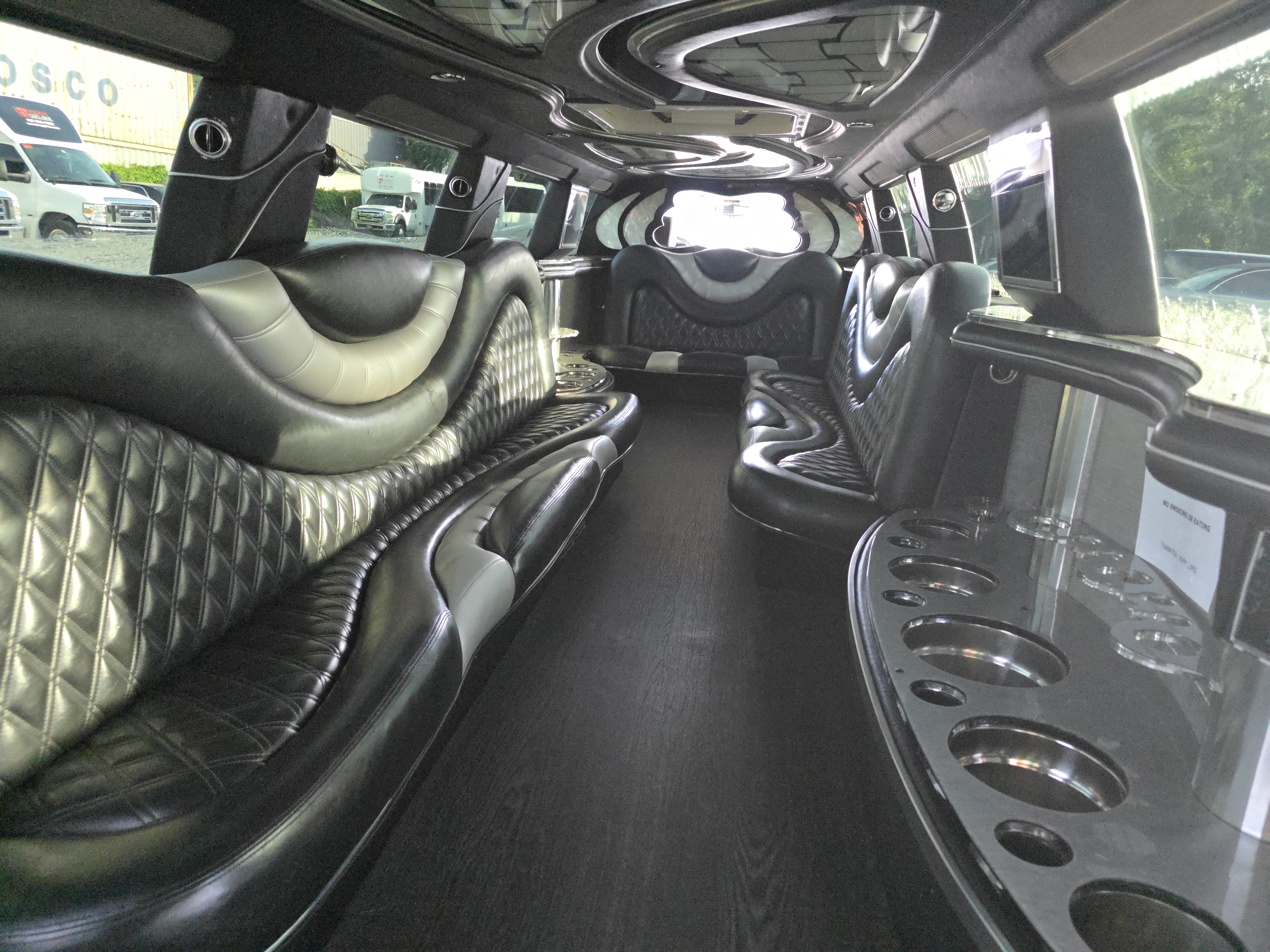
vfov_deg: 58.9
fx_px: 844
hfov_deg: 73.9
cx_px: 635
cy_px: 476
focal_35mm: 23
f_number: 1.7
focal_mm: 6.3
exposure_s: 1/120
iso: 1600
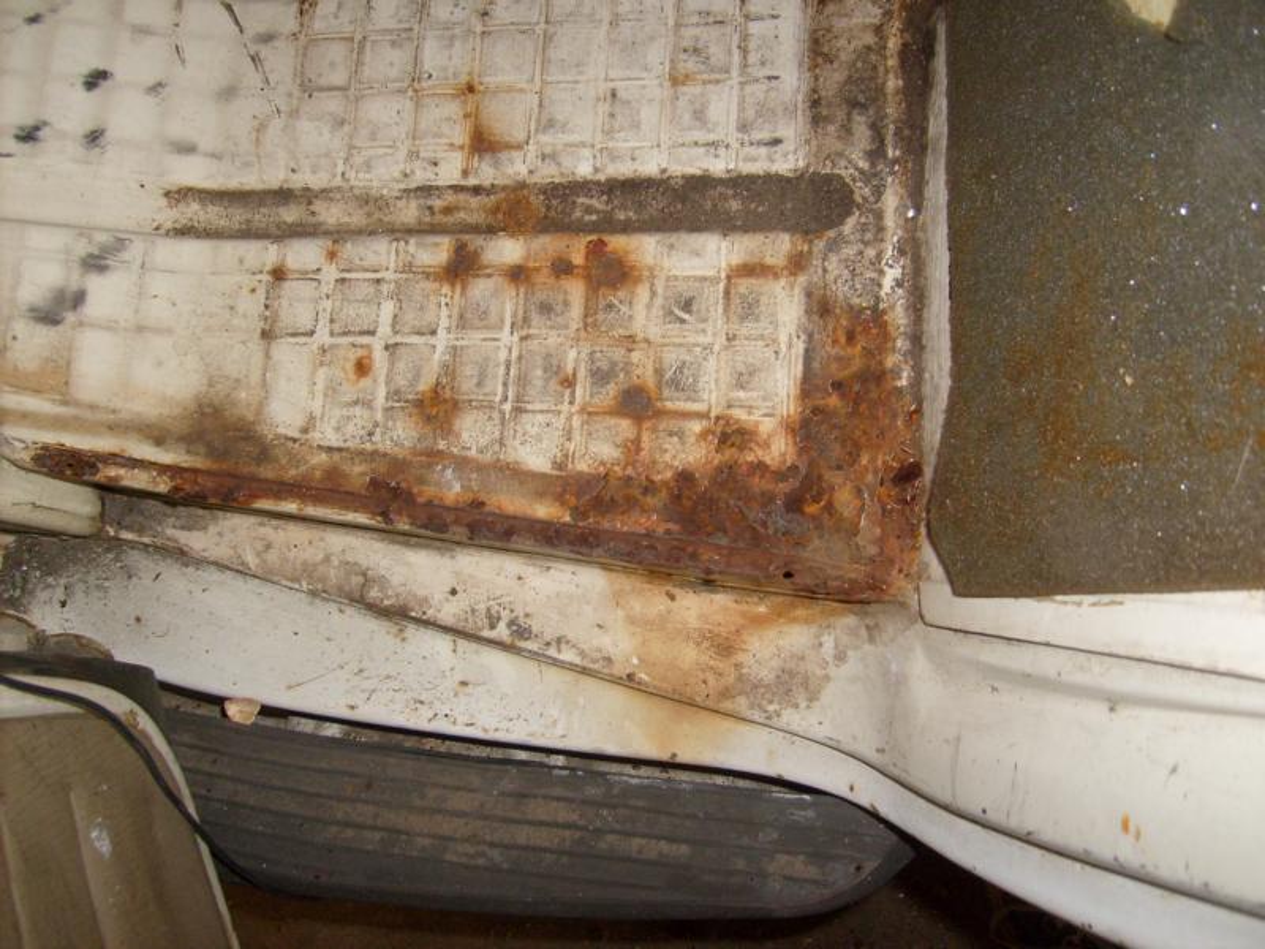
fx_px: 1279
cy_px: 474
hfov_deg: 52.6
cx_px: 632
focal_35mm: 35
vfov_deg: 40.7
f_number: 2.8
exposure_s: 1/45
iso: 100
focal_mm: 5.8
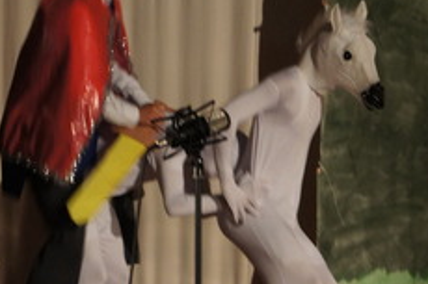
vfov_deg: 6.4
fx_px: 2530
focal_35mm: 213
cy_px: 153
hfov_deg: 9.7
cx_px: 203
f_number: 5.6
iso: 1600
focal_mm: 68
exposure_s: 1/25
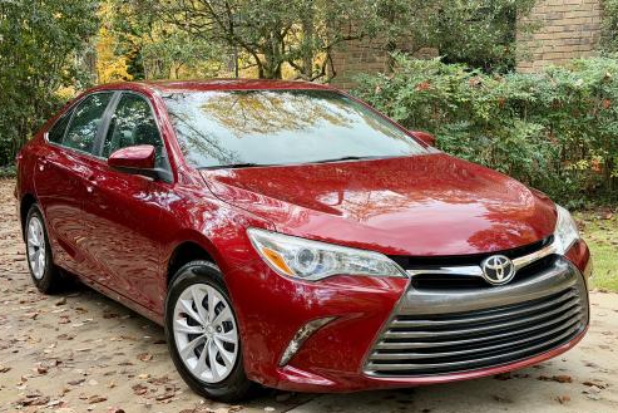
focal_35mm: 51
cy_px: 216
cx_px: 303
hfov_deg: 38.9
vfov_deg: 26.5
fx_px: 876
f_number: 1.78
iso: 80
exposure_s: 1/346
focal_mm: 6.76
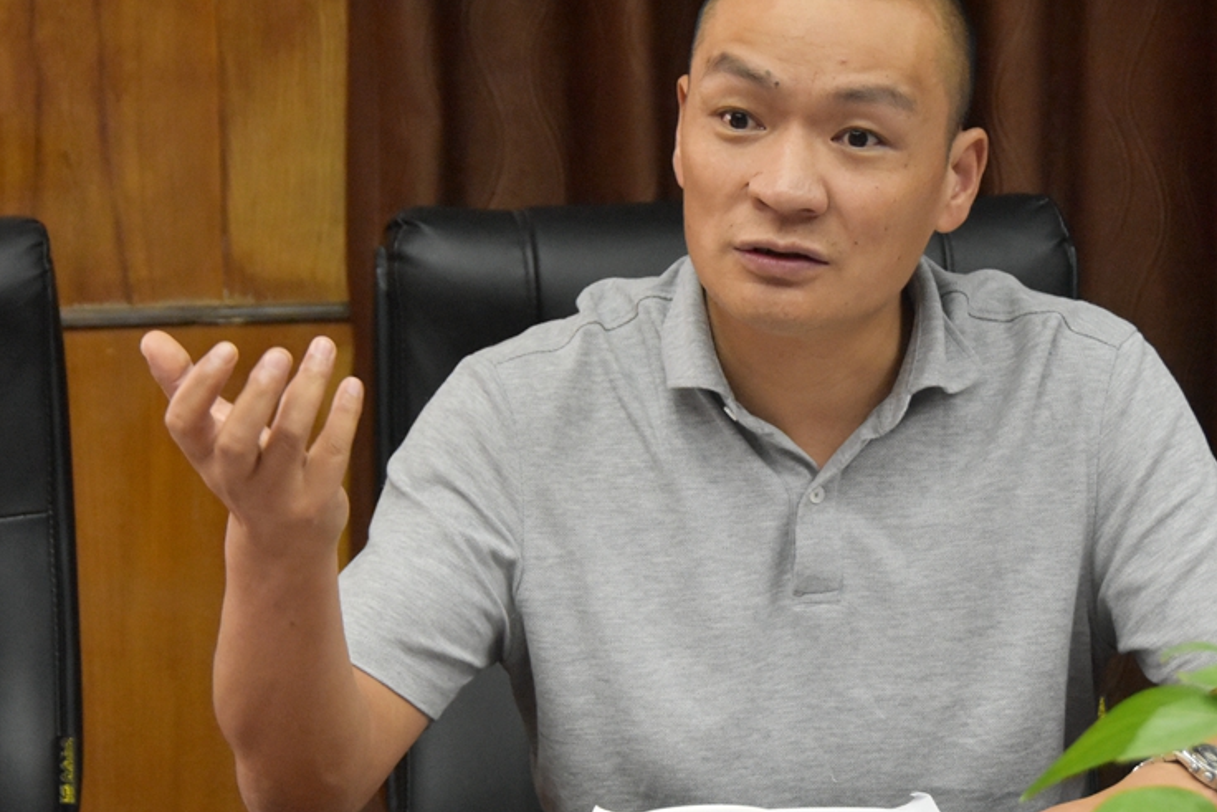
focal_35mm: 136
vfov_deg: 10.1
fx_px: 4588
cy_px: 419
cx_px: 827
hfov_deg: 15.1
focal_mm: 65
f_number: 5
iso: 3600
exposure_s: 1/250
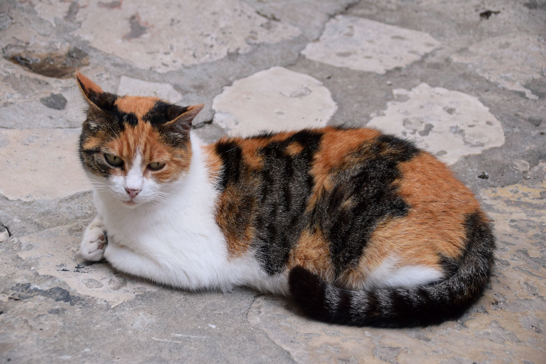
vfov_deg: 15.2
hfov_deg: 22.6
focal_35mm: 90
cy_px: 182
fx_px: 1365
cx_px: 273
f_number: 7.1
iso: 400
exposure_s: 1/200
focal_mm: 60
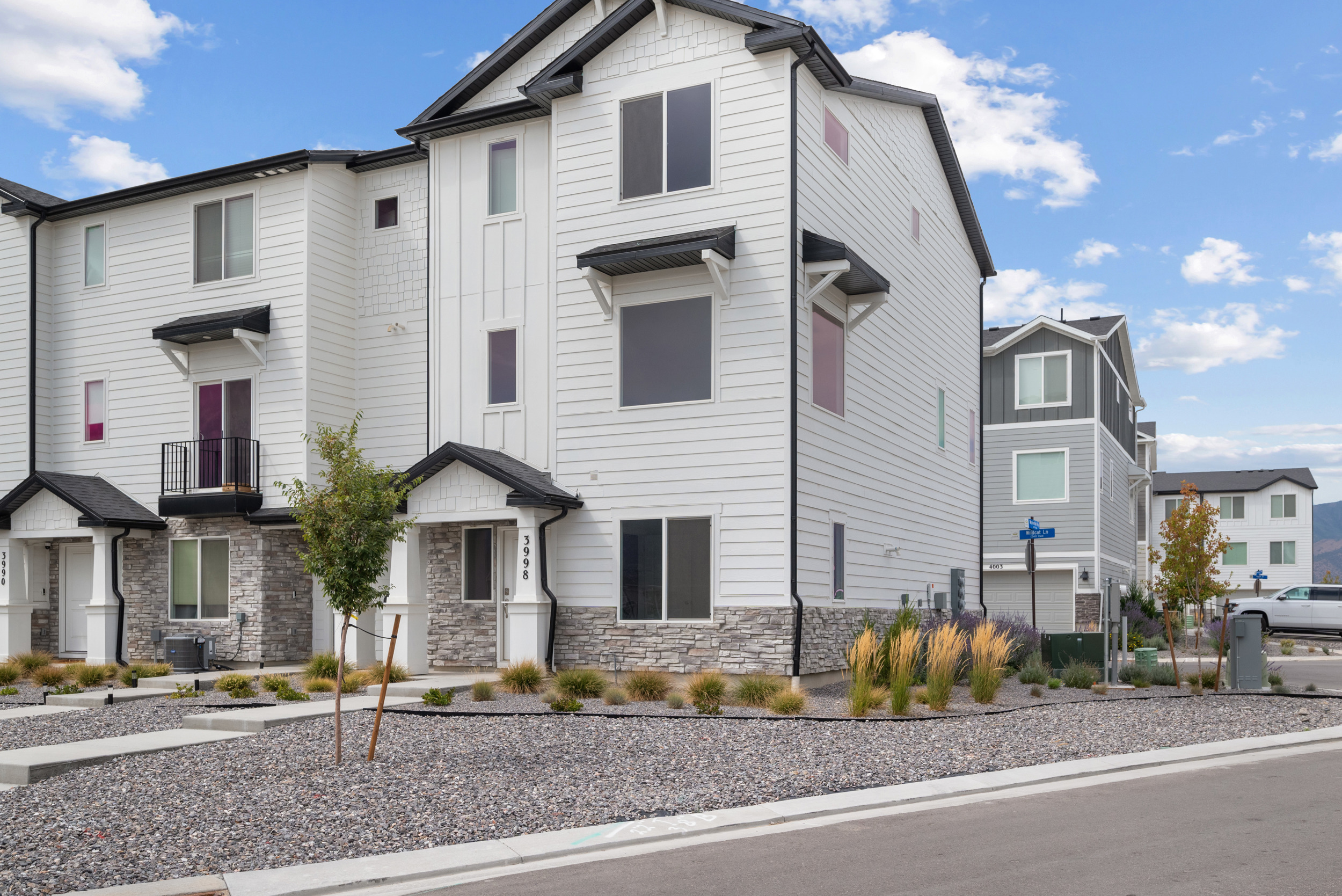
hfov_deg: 61.9
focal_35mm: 30
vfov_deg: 43.6
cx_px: 671
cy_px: 448
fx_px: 1119
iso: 800
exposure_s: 1/250
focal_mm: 30
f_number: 8
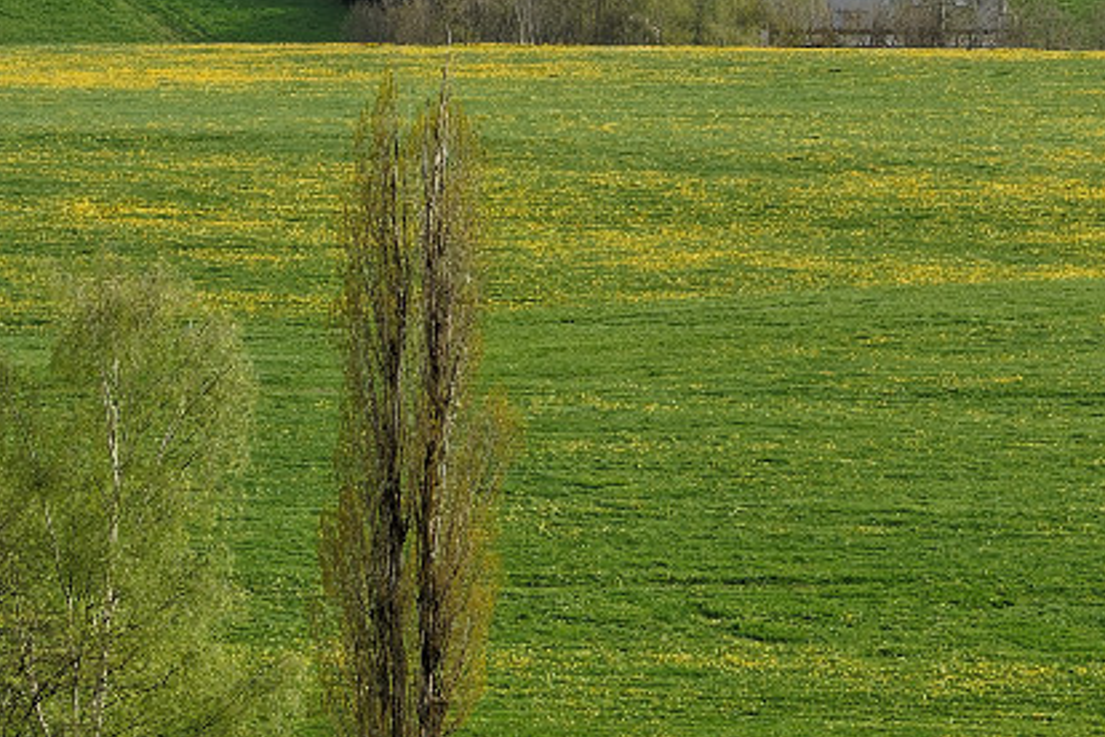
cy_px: -541
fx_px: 15193
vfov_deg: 2.8
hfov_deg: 4.2
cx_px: 809
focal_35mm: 495
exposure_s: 1/160
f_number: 8
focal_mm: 100
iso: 200
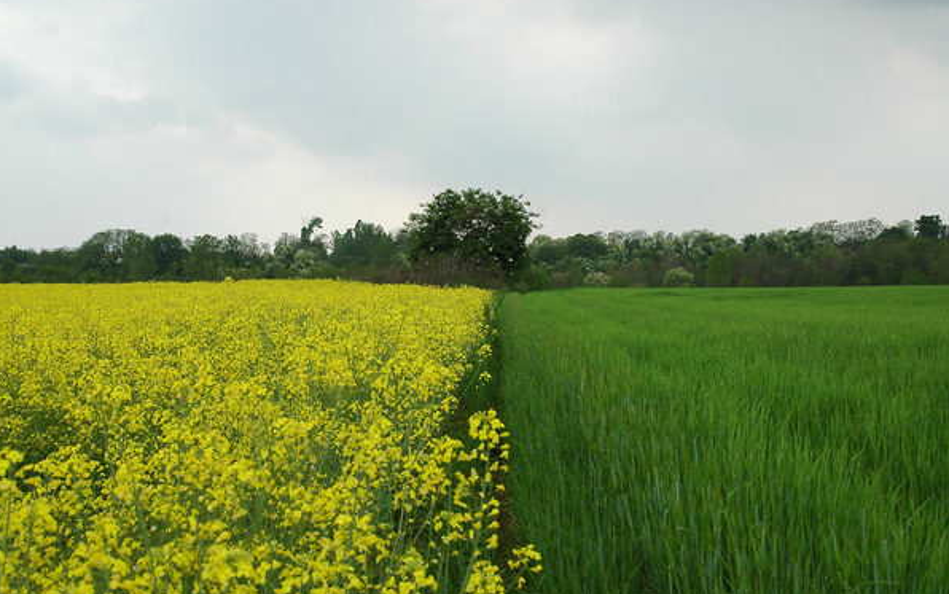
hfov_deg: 46.2
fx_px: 1113
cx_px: 473
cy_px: 307
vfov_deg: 29.9
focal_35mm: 43
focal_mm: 28
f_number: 10
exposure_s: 1/250
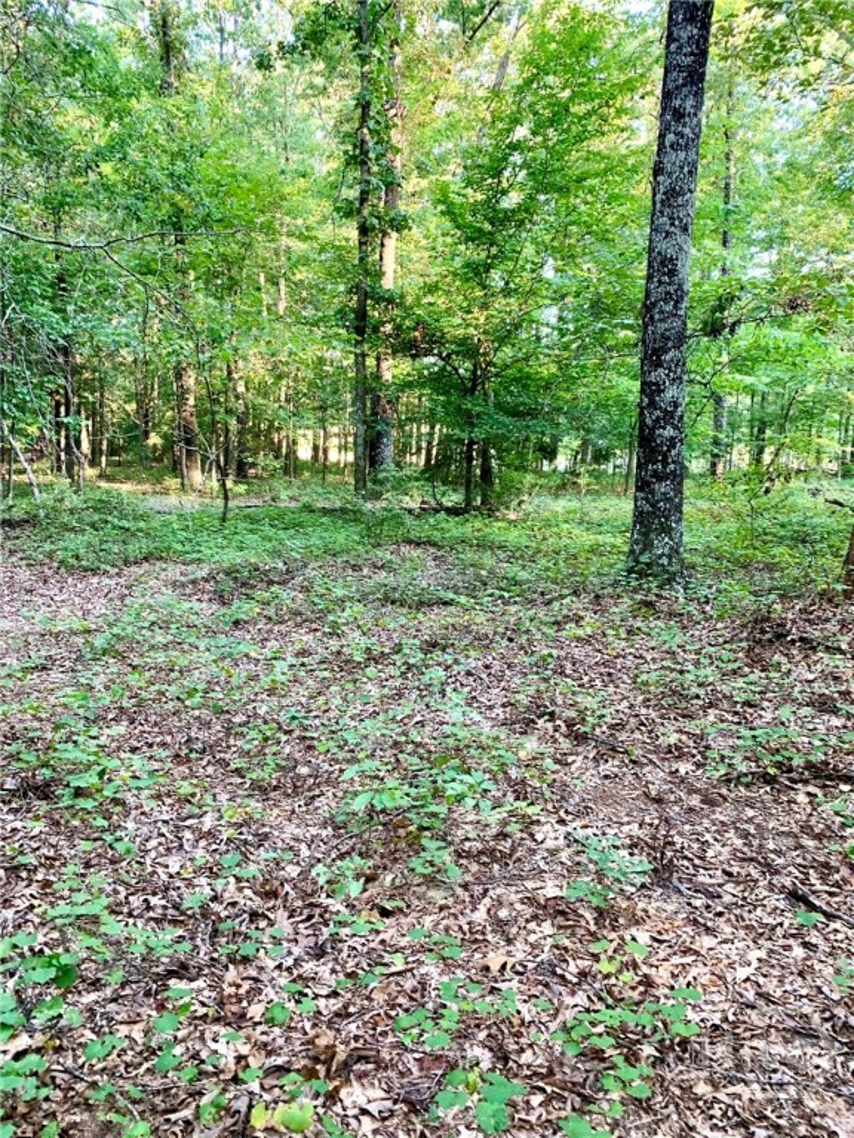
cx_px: 427
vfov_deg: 67.3
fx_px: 855
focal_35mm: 26
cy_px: 569
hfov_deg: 53.1
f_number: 1.8
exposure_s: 1/60
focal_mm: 4.25
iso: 100
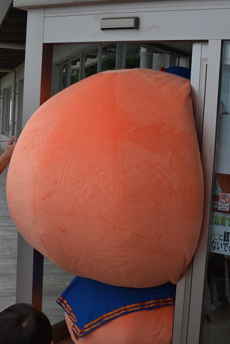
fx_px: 551
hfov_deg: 23.6
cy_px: 182
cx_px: 109
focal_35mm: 58
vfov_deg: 34.7
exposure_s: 1/250
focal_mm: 35
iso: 100
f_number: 8
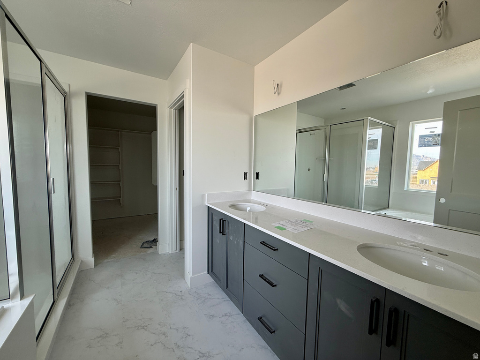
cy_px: 180
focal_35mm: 14
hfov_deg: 102.1
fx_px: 194
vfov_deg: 85.7
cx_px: 240
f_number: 2.2
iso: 80
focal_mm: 2.22
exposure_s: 1/99
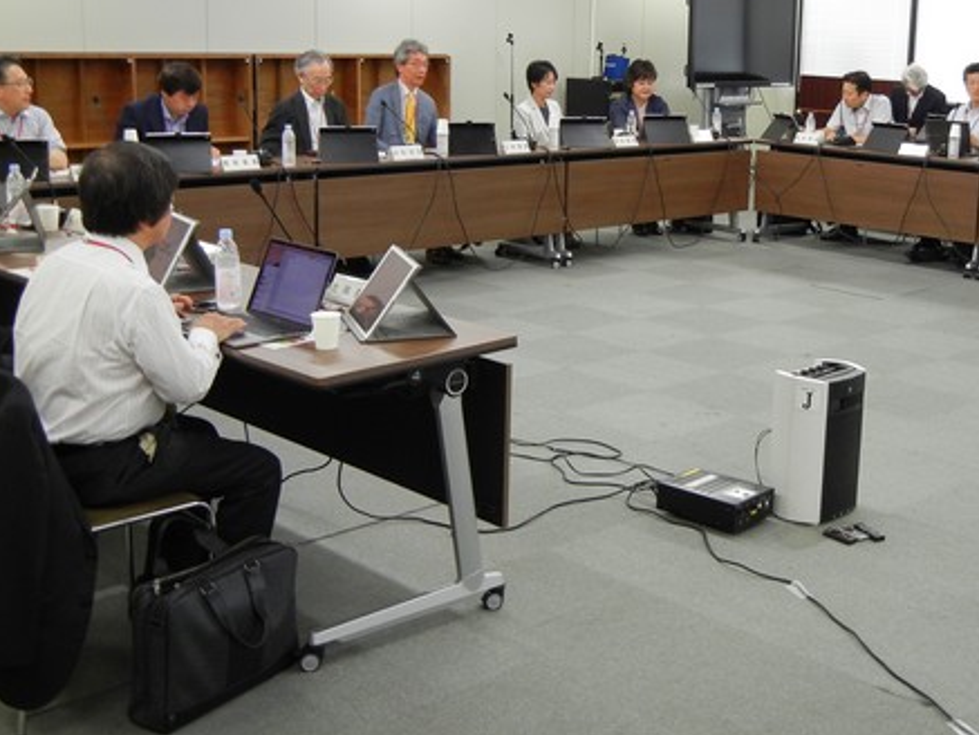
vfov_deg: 29.0
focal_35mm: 50
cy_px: 291
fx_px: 1414
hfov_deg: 37.9
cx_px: 621
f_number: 3.7
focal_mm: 7.1
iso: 314
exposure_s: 1/30
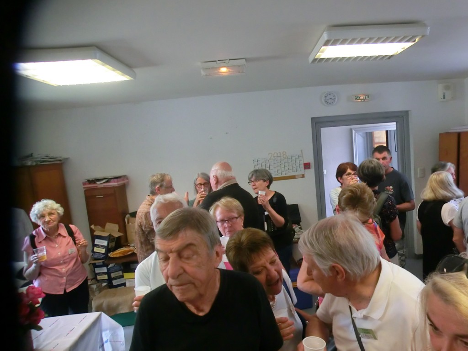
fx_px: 324
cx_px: 234
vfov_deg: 56.8
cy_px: 176
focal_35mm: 24
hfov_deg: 71.6
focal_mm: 4.24
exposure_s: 1/60
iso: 250
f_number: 3
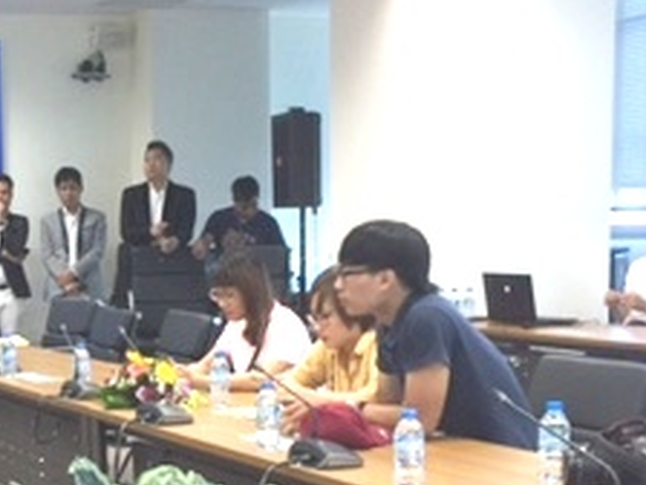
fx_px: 1549
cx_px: 49
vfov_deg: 17.5
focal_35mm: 83
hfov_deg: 22.9
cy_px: 424
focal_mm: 4.15
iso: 40
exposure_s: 1/17
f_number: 2.2
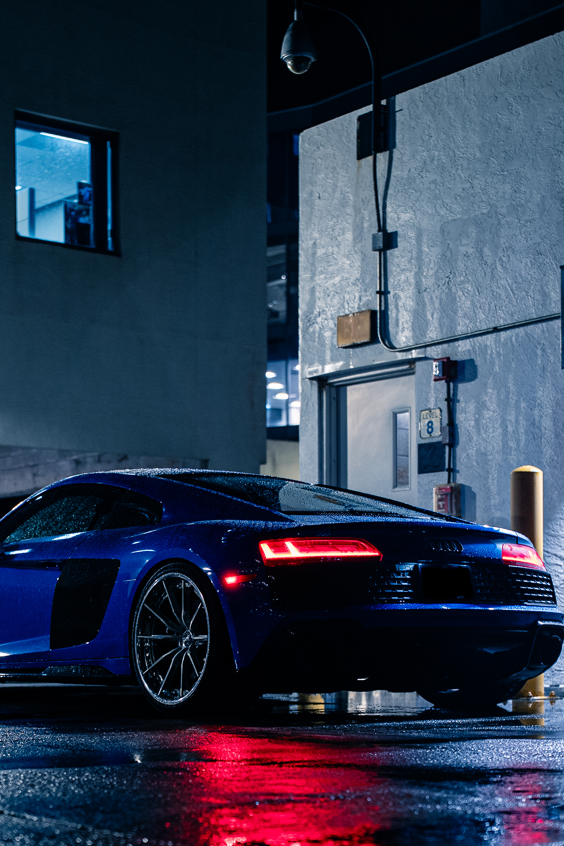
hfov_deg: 18.7
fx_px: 1716
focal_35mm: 73
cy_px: 576
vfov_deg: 27.5
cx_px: 234
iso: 400
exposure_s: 1/50
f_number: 2.2
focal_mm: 45
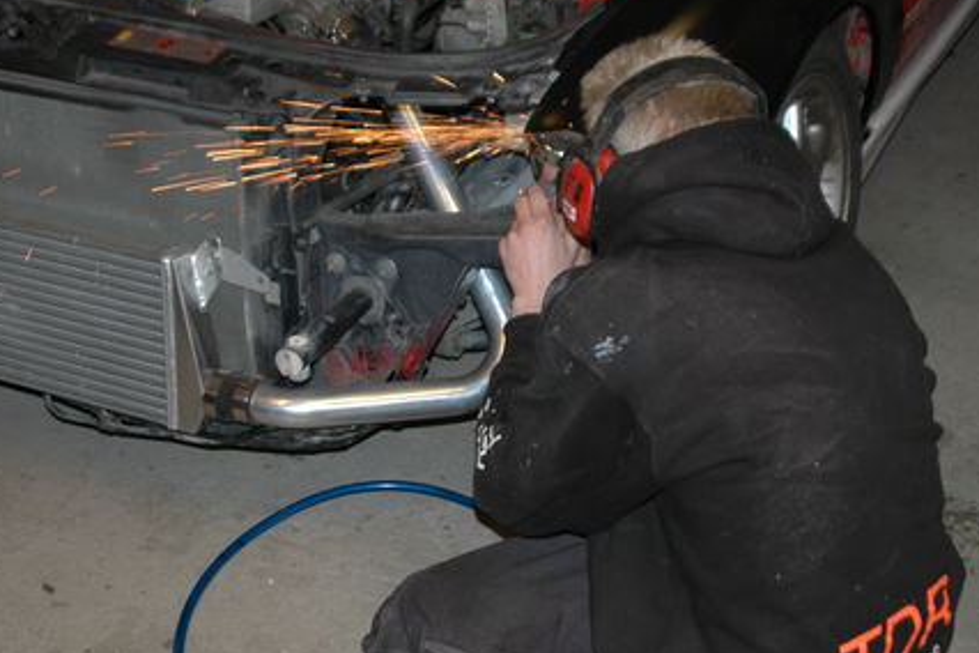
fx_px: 1713
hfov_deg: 31.9
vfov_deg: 21.5
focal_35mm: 63
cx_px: 535
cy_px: 235
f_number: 3.5
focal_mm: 28
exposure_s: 1/60
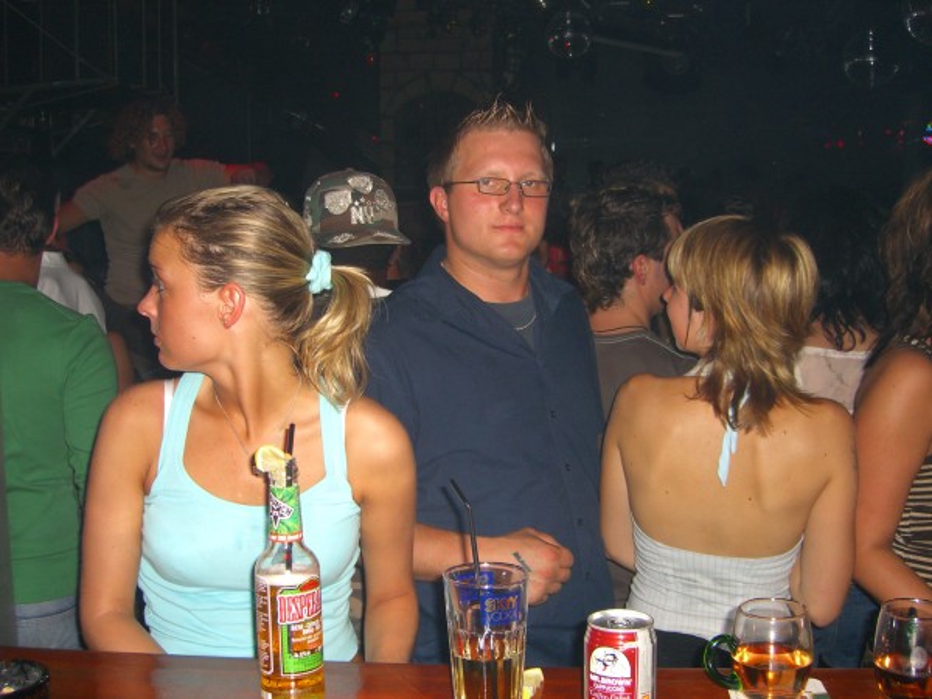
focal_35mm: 38
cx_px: 466
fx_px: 1023
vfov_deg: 37.7
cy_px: 350
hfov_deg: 49.0
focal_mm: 7.9
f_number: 2.8
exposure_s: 1/60
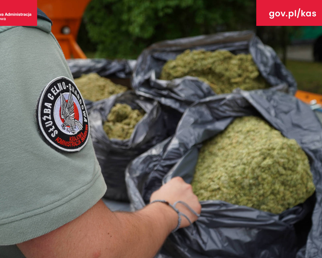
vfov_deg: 41.6
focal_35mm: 36
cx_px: 143
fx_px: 339
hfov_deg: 50.7
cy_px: 129
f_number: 4
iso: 100
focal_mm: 21
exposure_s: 1/160
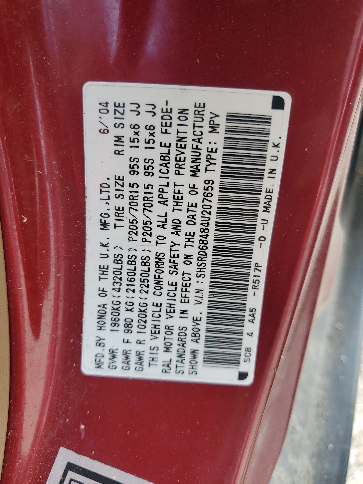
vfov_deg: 67.3
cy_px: 242
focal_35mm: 26
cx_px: 182
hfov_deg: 53.1
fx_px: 363
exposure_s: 1/294
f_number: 1.5
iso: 50
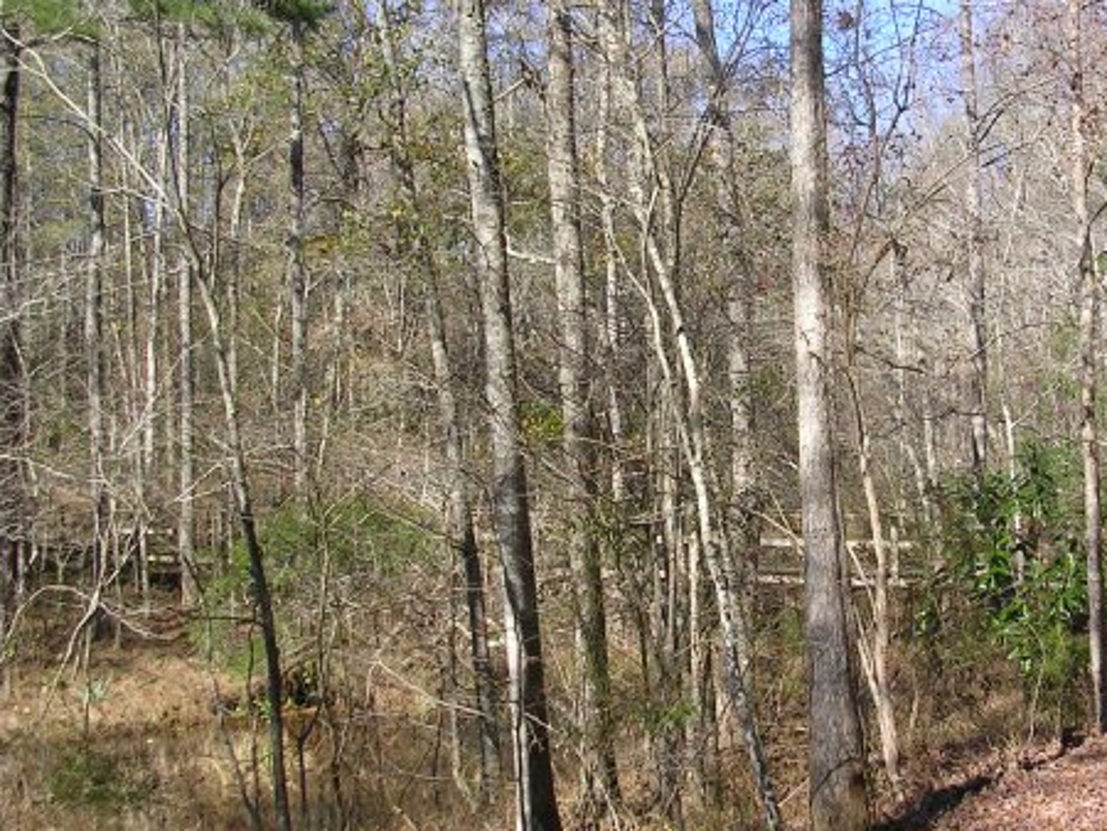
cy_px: 460
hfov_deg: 35.3
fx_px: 1728
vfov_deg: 27.0
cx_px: 706
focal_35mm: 54
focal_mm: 5.8
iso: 50
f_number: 2.8
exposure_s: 1/483
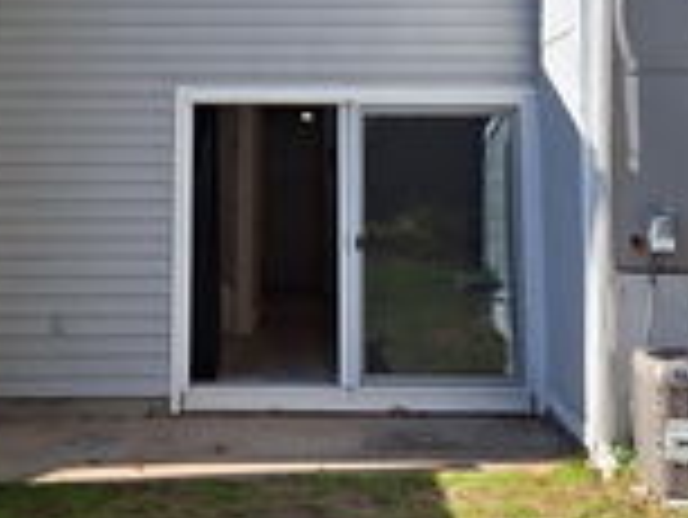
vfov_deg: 22.1
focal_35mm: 64
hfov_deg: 30.2
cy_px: 5
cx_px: 313
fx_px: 1273
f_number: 1.8
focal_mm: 5.54
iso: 40
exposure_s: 1/2053
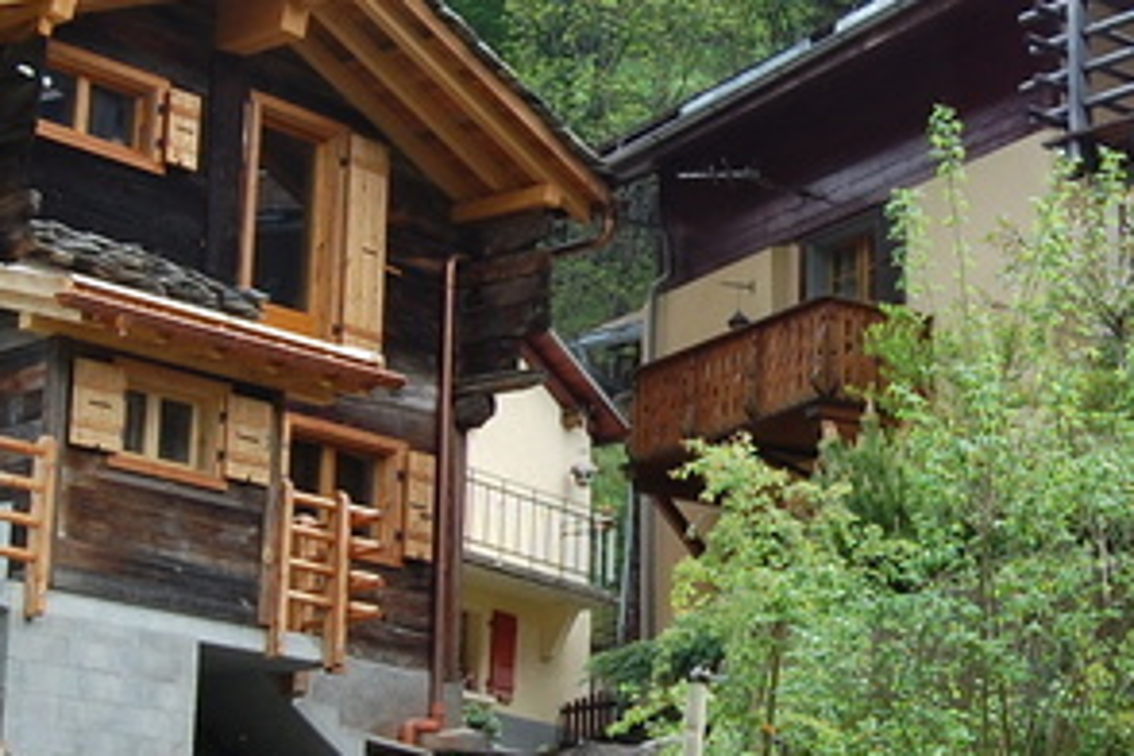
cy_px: 357
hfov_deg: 21.4
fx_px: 2961
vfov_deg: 14.6
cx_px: 926
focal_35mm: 94
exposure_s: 1/160
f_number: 6.3
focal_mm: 18
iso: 200
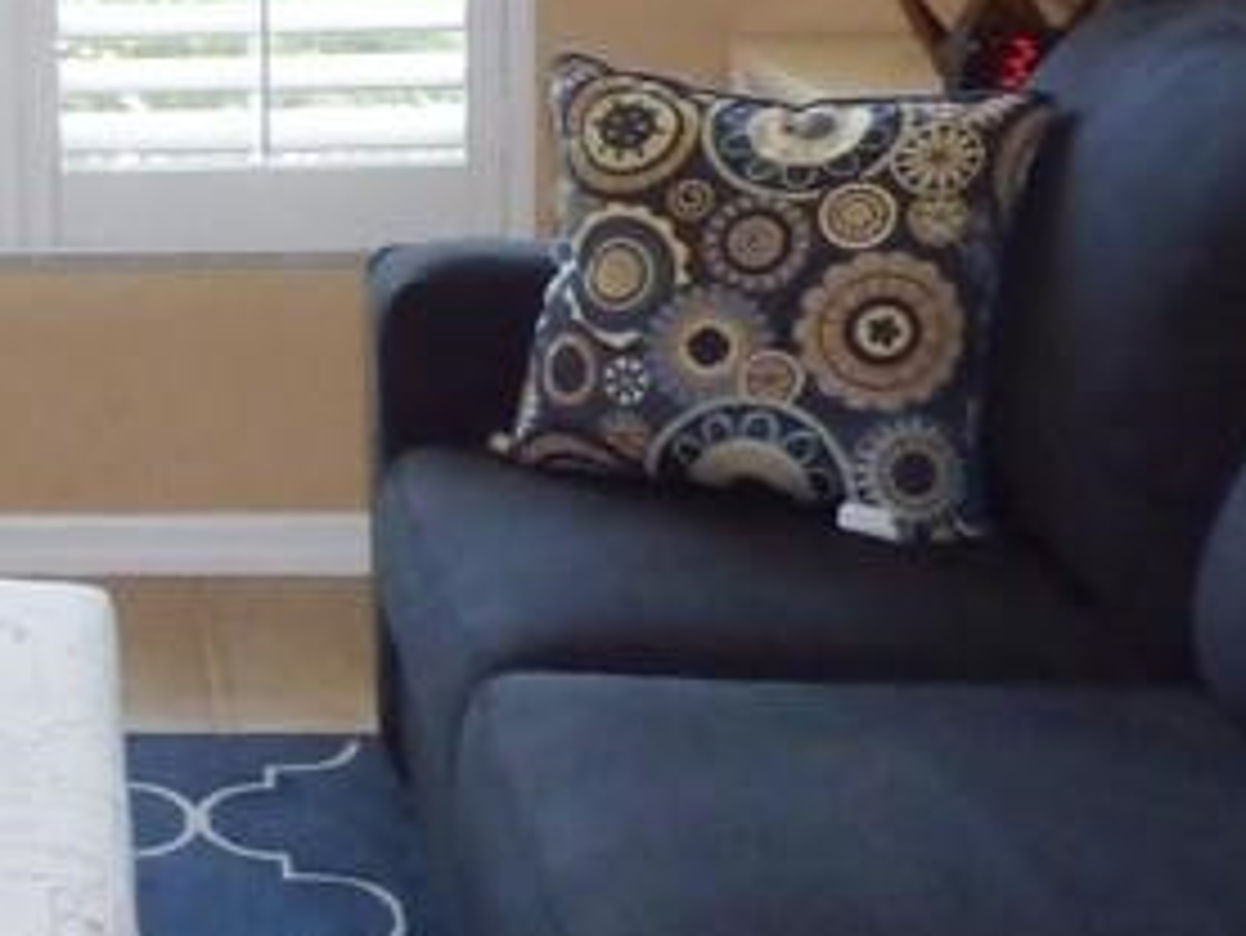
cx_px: -292
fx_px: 2665
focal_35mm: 74
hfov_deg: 23.7
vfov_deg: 19.2
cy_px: -40
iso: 500
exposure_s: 1/60
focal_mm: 3.58
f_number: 3.5
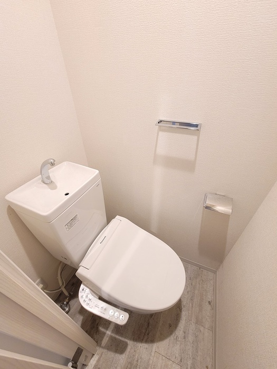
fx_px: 139
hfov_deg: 89.9
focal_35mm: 13
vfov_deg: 106.2
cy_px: 184
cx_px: 138
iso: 400
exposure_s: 1/50
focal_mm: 2.2
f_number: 2.2
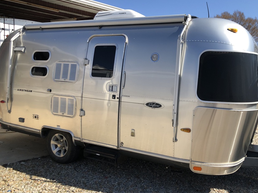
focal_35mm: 34
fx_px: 253
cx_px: 148
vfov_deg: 41.7
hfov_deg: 53.7
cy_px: 86
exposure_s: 1/1412
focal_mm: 4
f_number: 1.8
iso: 20
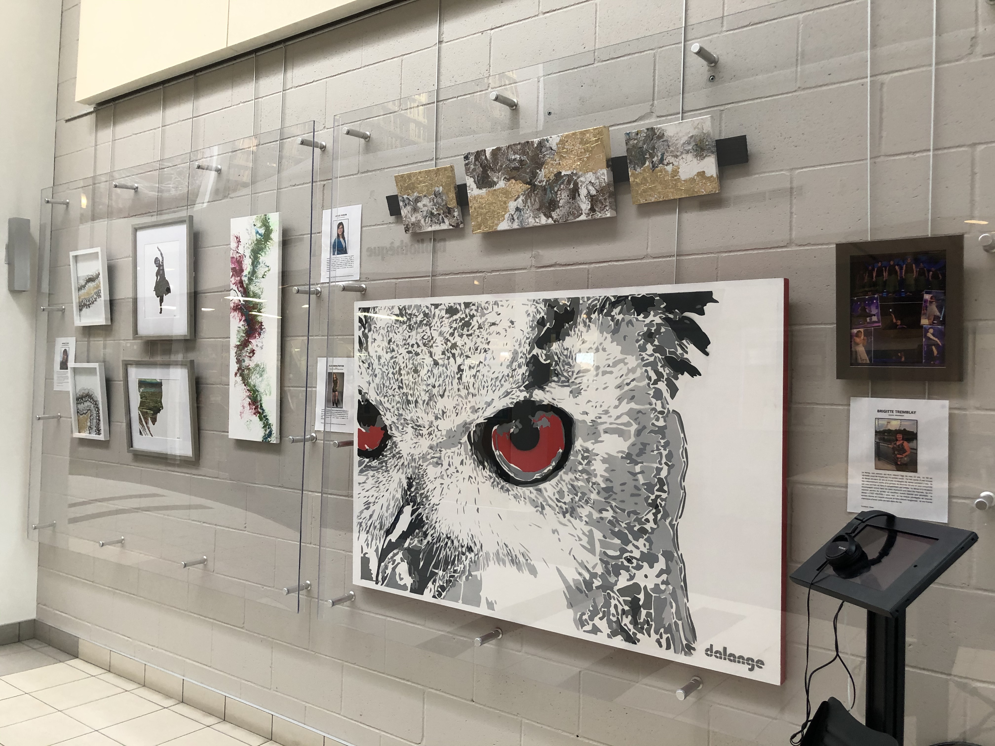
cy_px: 373
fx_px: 805
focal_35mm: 28
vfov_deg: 49.7
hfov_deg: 63.4
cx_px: 498
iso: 40
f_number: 1.8
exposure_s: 1/20
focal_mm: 3.99
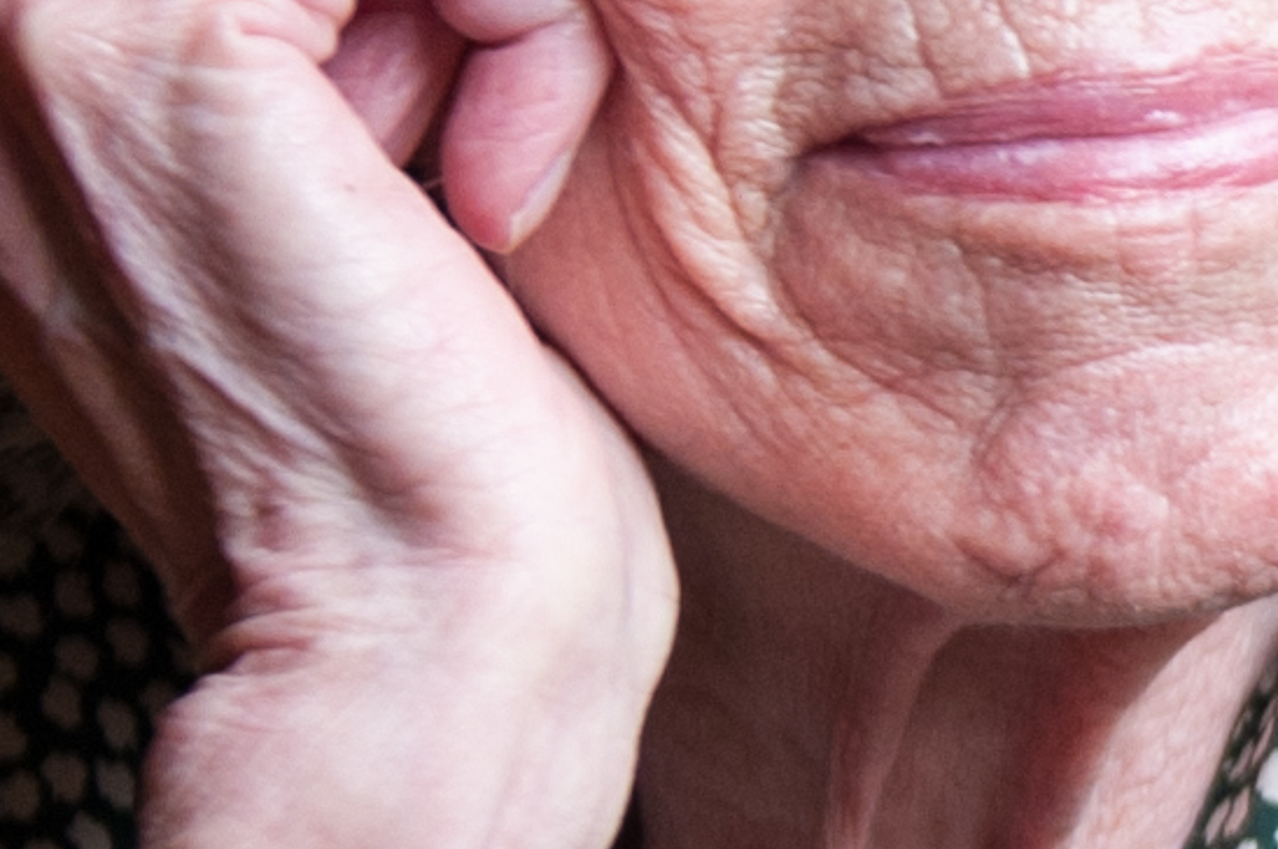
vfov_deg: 4.0
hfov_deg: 5.9
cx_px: 2935
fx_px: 12020
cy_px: 863
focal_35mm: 339
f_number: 2.8
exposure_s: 1/320
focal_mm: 44
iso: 500
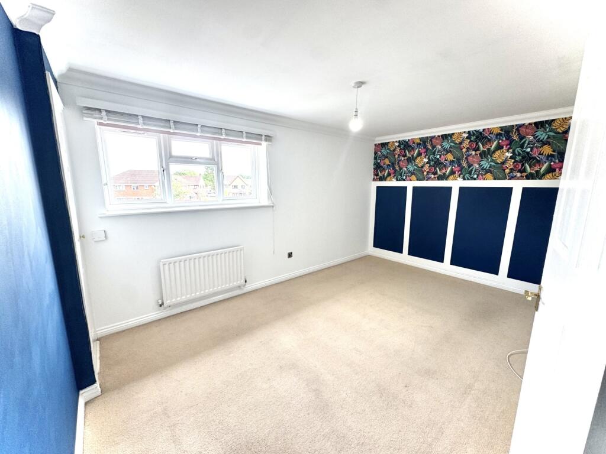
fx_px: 245
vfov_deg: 85.7
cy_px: 227
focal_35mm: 14
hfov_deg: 102.1
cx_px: 303
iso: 80
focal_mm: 2.22
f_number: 2.2
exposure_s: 1/100
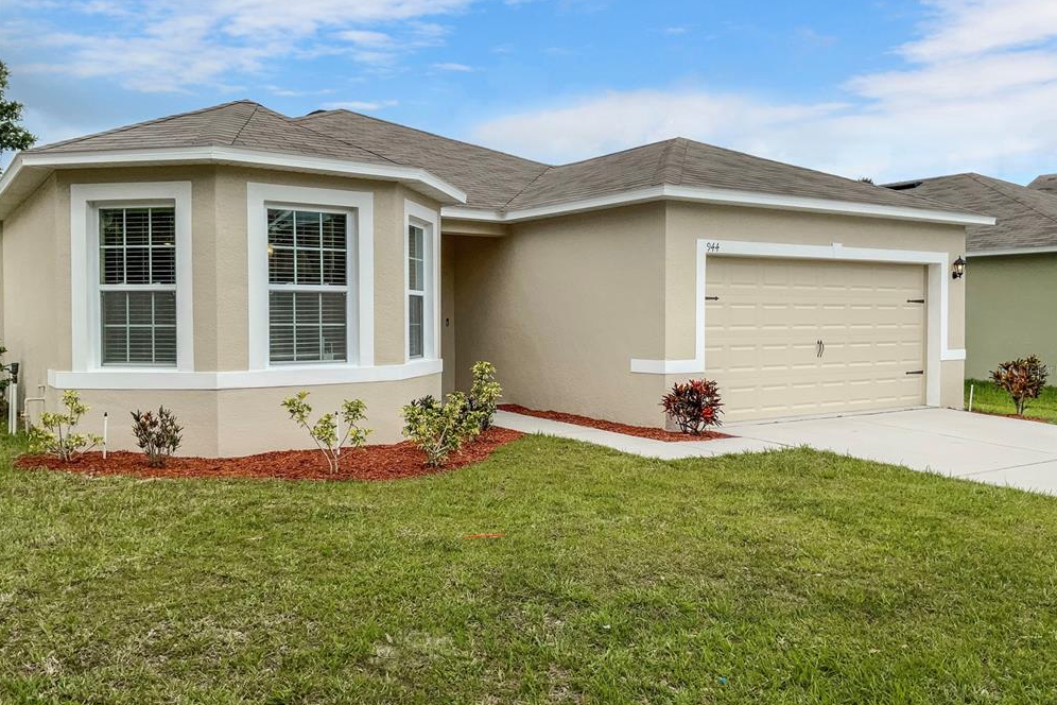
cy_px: 369
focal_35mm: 31
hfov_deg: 60.3
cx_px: 539
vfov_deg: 42.3
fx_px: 910
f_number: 1.8
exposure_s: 1/1500
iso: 16
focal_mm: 3
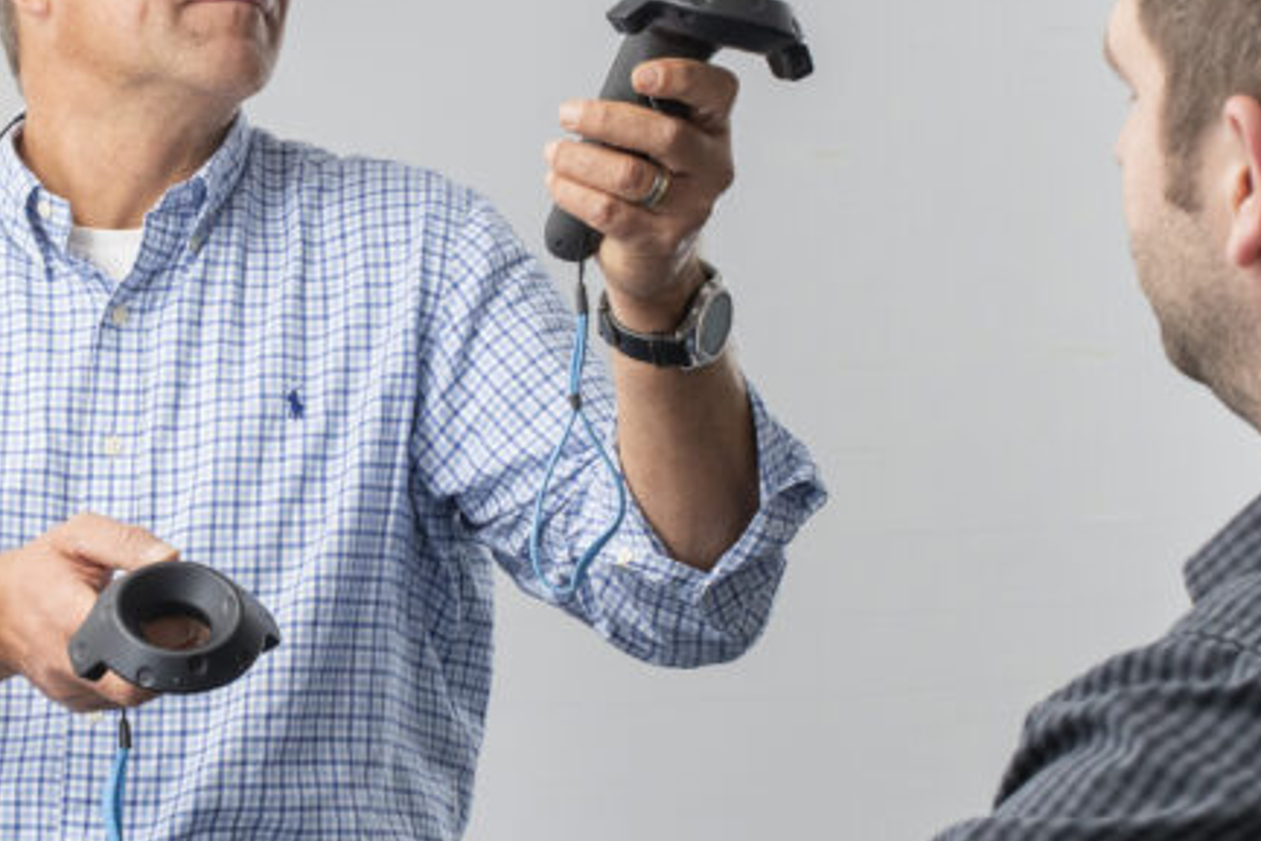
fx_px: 4351
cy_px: 461
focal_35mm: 124
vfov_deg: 11.0
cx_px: 256
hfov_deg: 16.4
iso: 400
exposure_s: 1/80
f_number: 8
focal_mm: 35
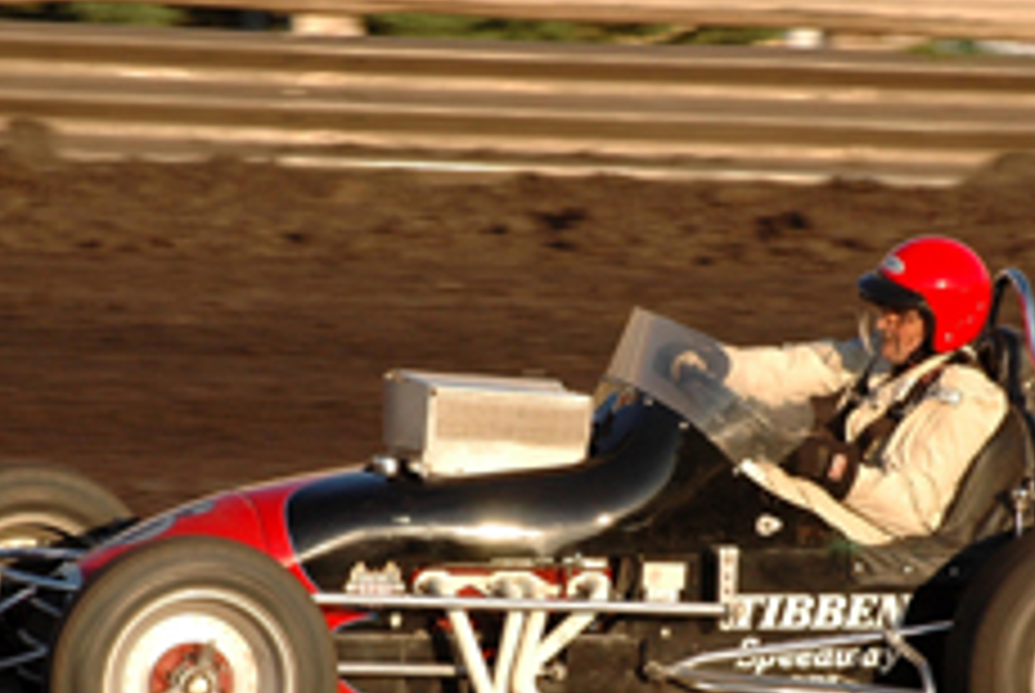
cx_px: 662
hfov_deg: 5.8
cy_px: 520
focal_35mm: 352
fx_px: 10129
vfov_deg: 3.9
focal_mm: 135
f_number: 7.1
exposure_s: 1/500
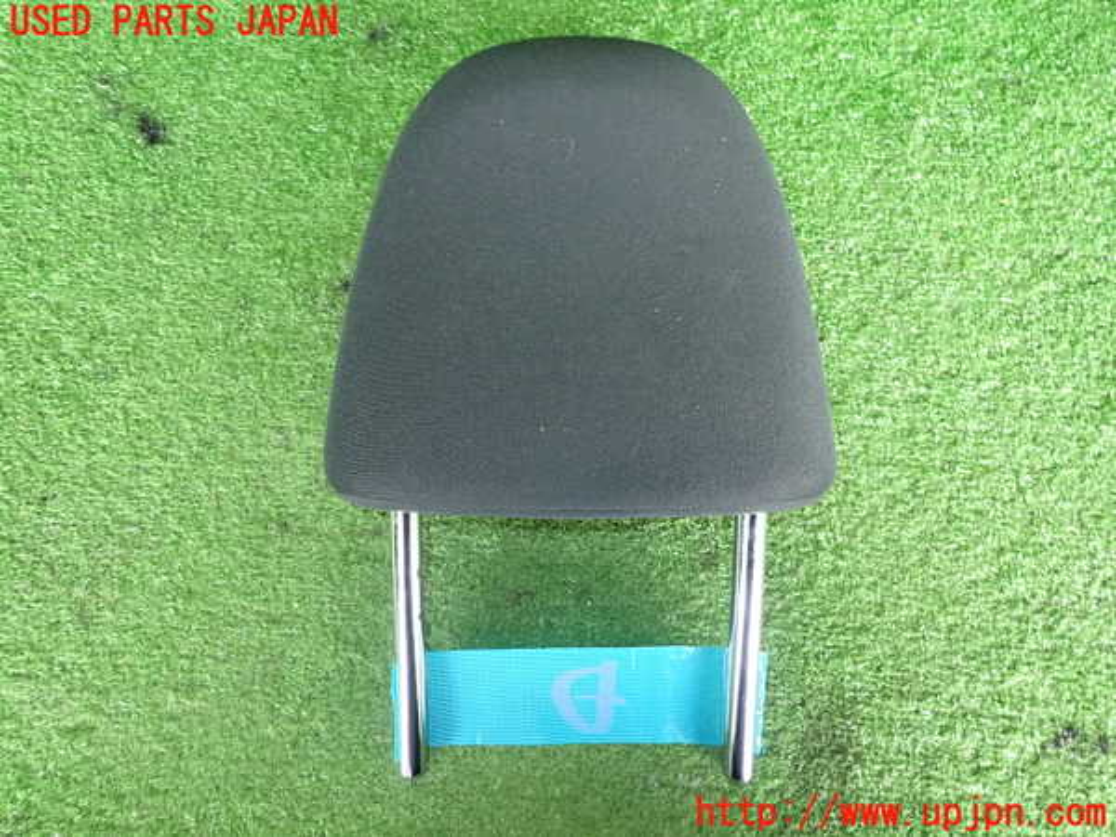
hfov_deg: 69.4
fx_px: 806
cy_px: 418
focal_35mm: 25
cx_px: 558
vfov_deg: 54.9
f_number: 2
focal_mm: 4.5
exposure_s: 1/30
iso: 200
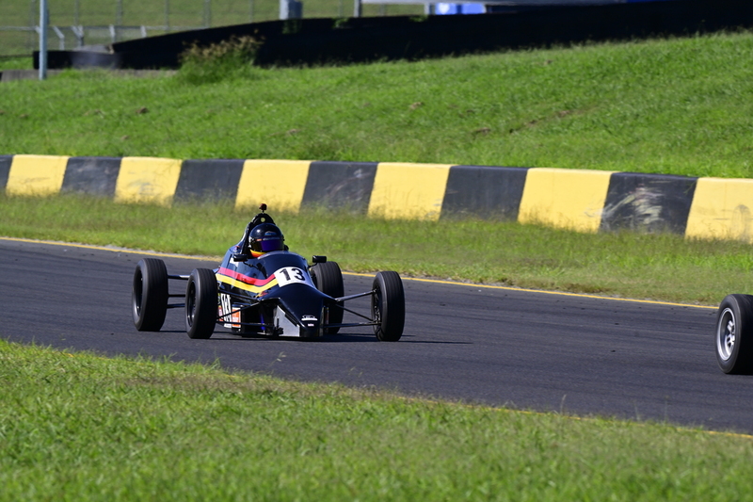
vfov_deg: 2.6
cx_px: 376
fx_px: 11083
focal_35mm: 530
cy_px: 251
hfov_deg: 3.9
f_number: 11
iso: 400
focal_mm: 530
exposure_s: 1/640
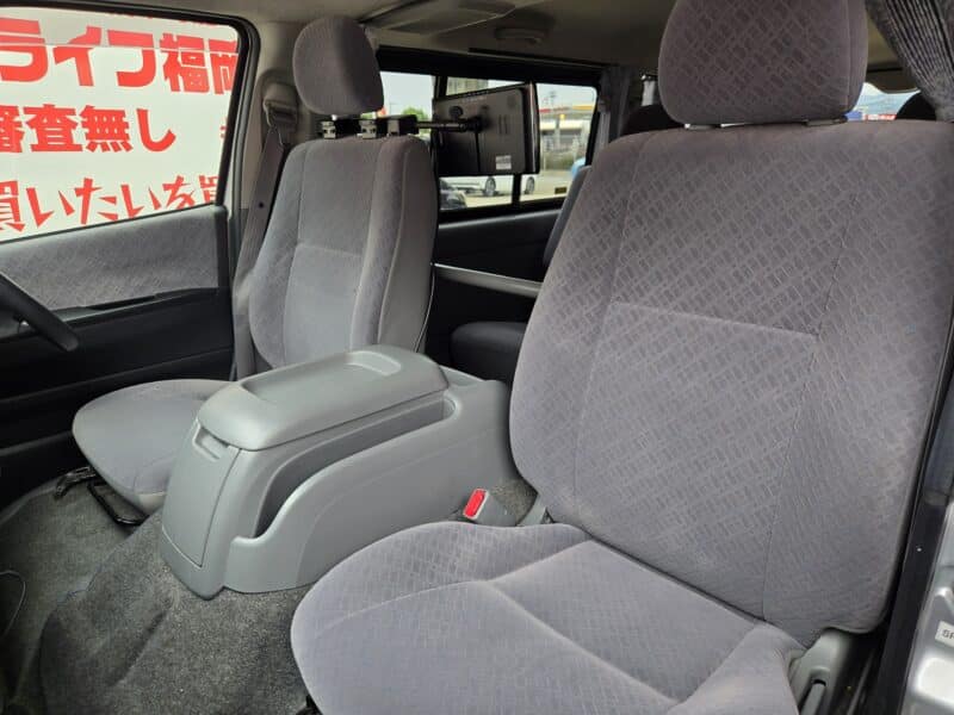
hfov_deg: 73.9
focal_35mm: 23
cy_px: 358
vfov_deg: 58.9
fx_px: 634
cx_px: 477
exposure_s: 1/180
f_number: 1.8
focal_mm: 5.4
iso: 40
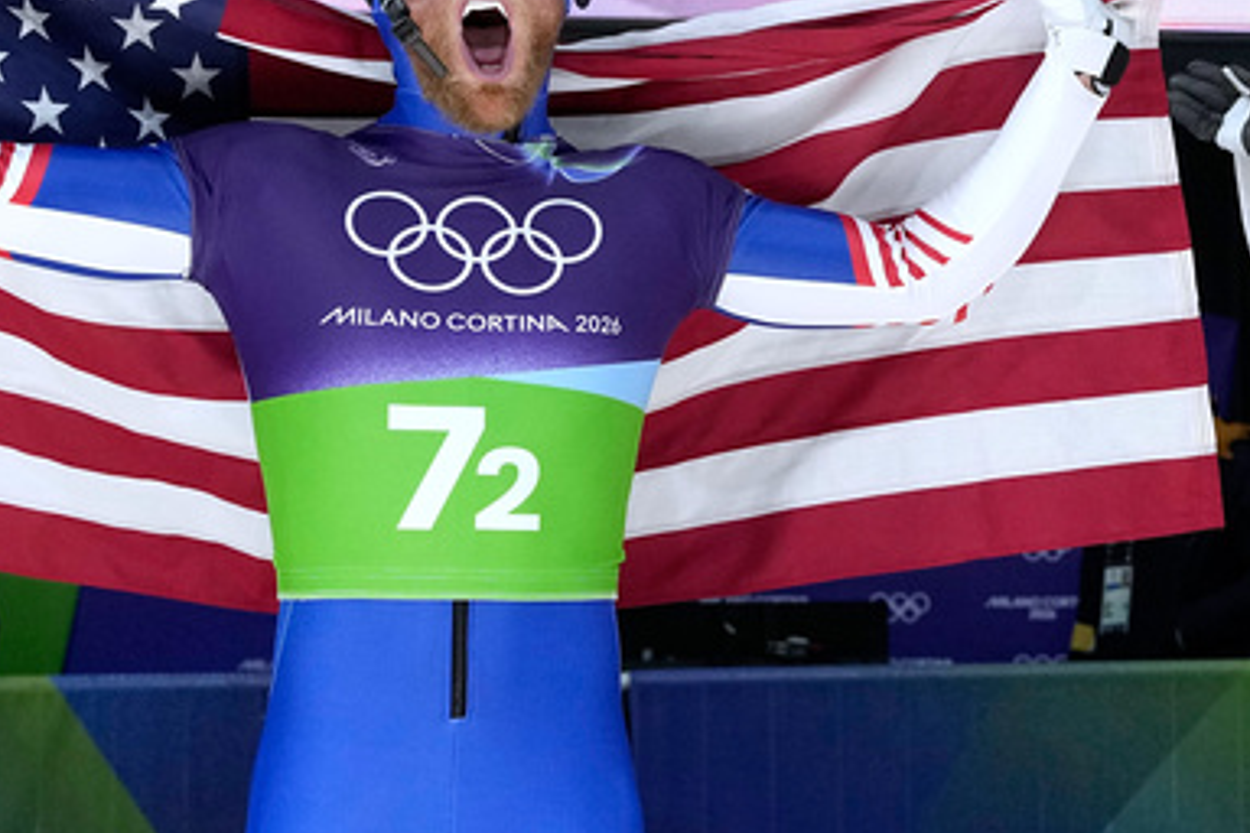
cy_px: 304
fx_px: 4166
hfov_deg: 16.9
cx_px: 1077
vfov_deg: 11.4
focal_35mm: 120
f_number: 4.5
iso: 2500
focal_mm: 45
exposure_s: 1/1000
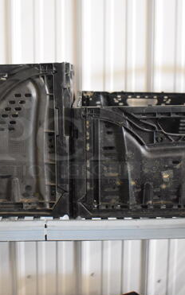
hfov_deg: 24.3
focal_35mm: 53
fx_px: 426
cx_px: 52
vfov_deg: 38.3
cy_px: 137
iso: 6400
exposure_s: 1/125
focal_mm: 21
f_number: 3.8
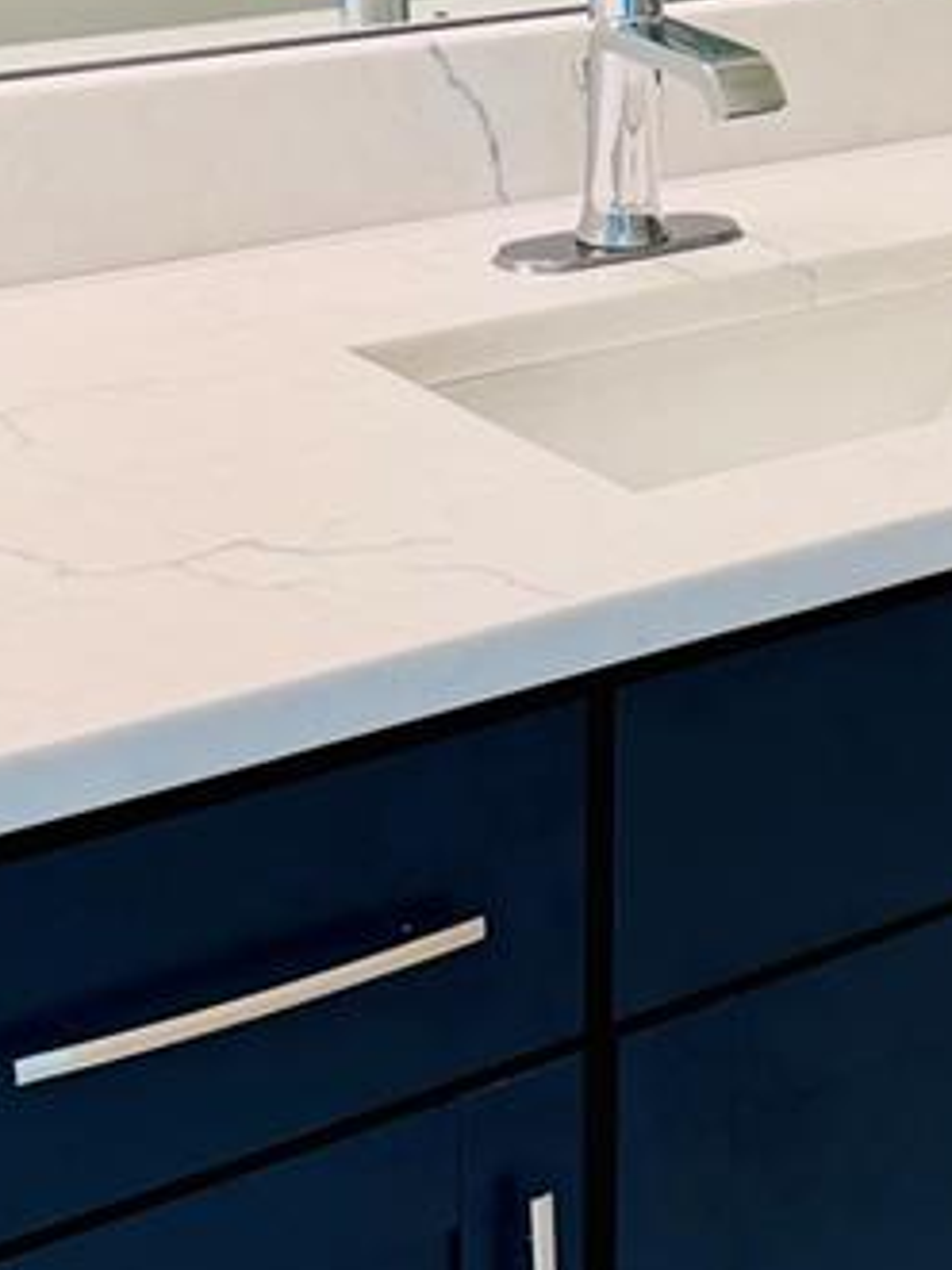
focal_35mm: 87
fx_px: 3192
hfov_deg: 16.0
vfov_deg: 21.8
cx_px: 1259
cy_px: 38
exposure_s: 1/120
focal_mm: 6.76
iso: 80
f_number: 1.78
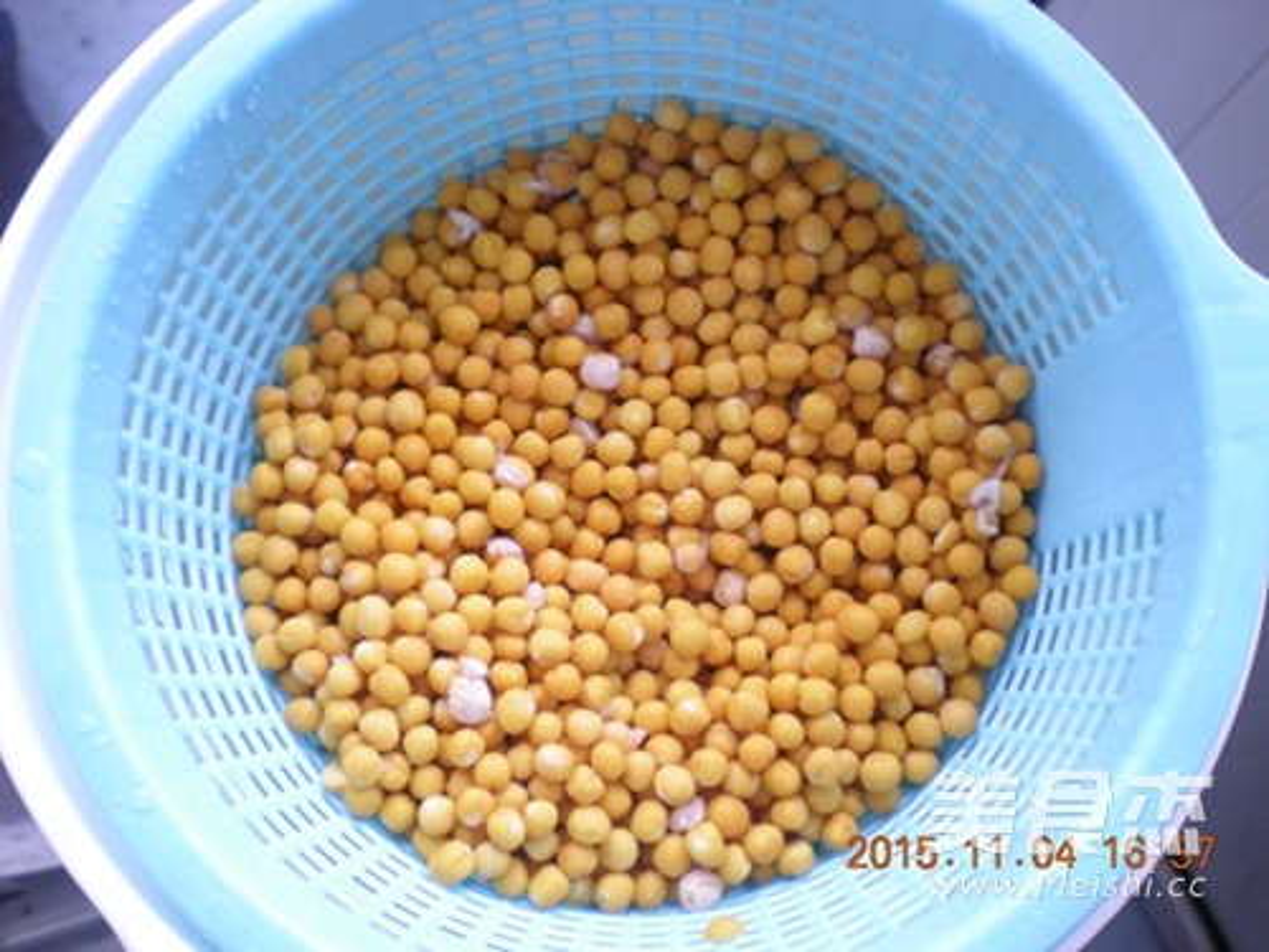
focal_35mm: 38
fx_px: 1393
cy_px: 476
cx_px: 634
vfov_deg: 37.7
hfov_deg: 49.0
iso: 215
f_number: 3.1
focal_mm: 6.3
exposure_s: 1/7.9
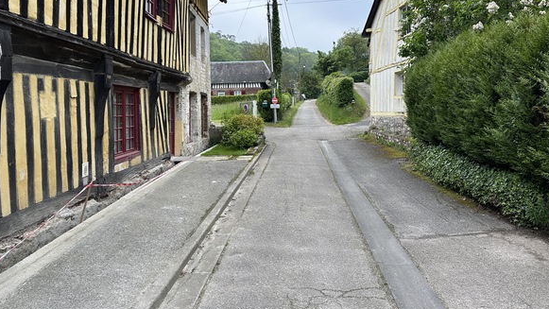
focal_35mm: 27
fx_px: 393
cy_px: 103
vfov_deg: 42.3
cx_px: 279
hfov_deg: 69.8
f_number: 1.78
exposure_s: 1/850
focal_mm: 6.86
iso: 80
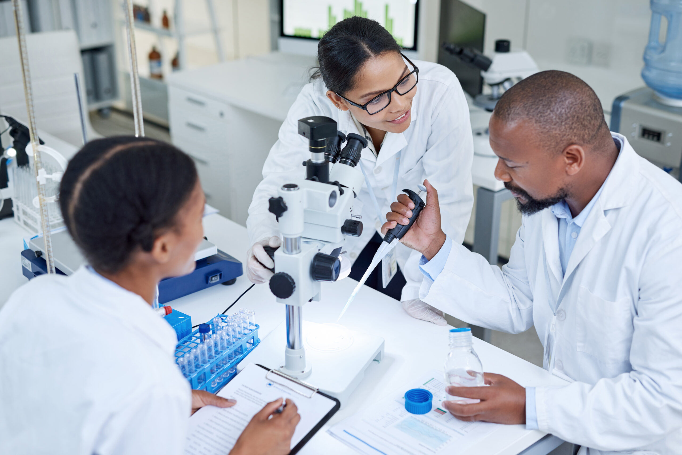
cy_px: 228
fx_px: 948
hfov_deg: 39.6
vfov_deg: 27.0
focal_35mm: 50
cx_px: 341
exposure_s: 1/200
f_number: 2.2
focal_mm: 50
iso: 100
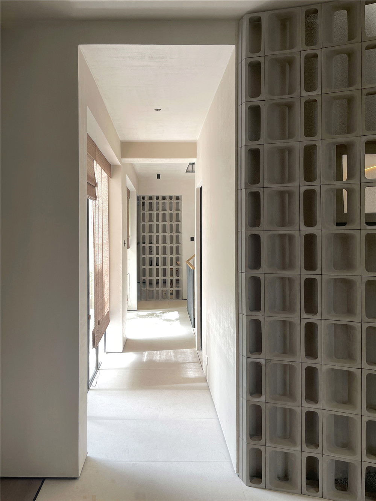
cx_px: 188
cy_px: 250
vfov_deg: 67.3
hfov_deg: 53.1
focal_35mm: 26
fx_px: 376
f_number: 1.6
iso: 32
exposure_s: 1/121
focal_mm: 5.1
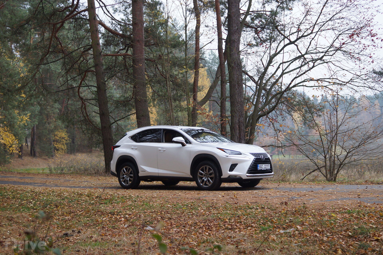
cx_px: 192
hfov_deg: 37.9
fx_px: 558
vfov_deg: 25.7
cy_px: 128
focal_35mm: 52
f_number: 2.8
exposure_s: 1/160
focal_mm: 35
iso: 200
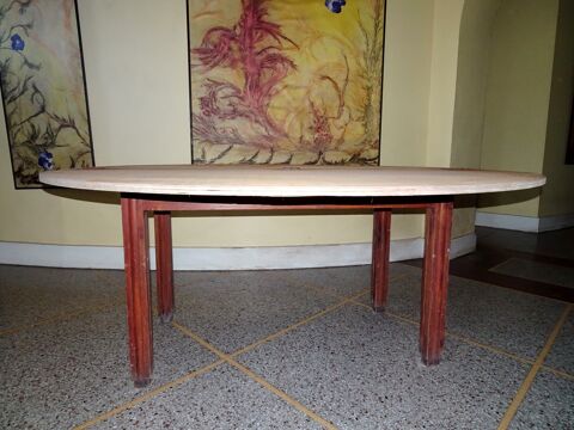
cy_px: 215
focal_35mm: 24
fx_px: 398
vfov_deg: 56.8
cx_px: 287
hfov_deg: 71.6
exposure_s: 1/400
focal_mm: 4.1
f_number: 3.5
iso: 400
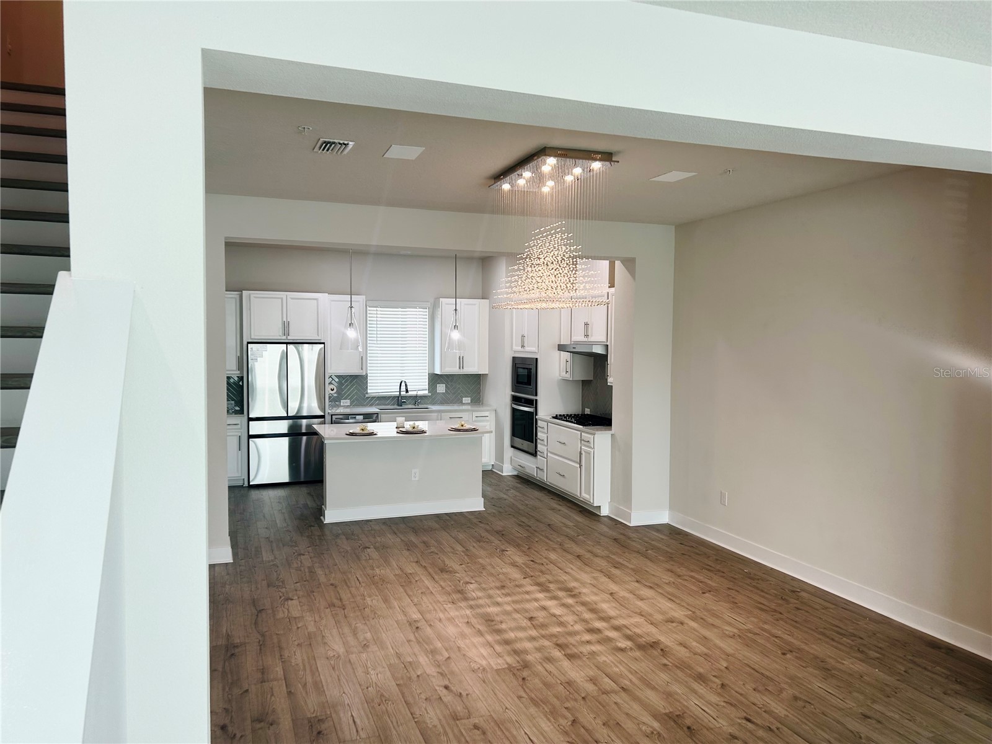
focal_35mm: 26
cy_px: 372
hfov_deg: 67.3
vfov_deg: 53.1
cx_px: 496
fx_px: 745
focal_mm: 5.7
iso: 40
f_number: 1.5
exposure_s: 1/120
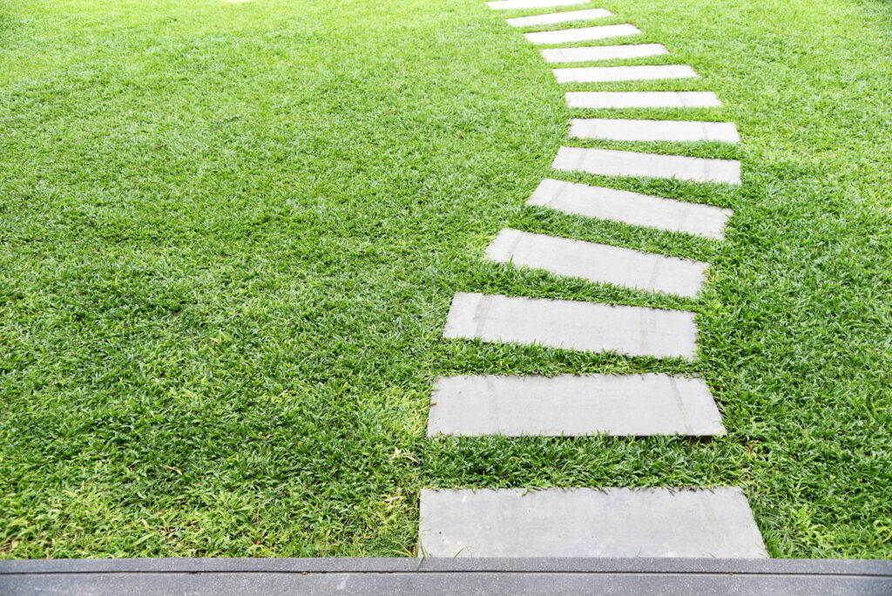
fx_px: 793
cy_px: 298
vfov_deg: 41.2
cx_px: 446
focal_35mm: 32
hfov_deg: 58.7
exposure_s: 1/250
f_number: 4
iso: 200
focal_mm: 32
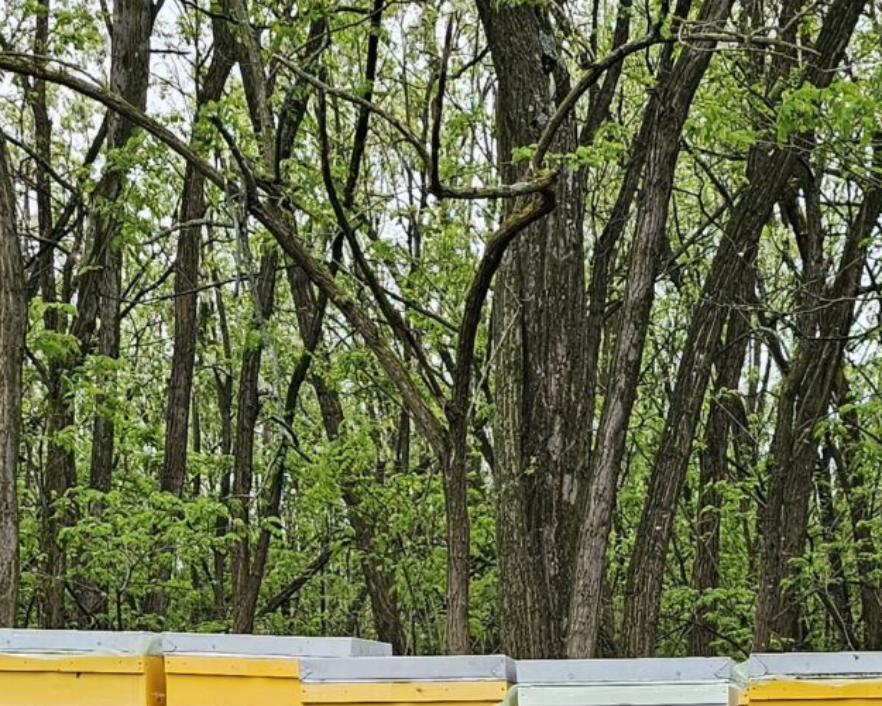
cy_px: 1236
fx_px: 2402
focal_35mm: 92
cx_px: 631
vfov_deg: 14.8
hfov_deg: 20.7
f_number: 1.7
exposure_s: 1/180
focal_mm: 6.3
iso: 40
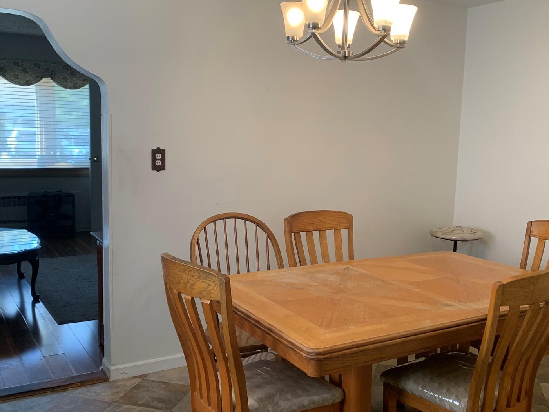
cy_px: 198
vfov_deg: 37.7
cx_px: 293
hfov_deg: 48.9
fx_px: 603
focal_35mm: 38
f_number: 1.8
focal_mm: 4.25
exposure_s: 1/120
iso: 100
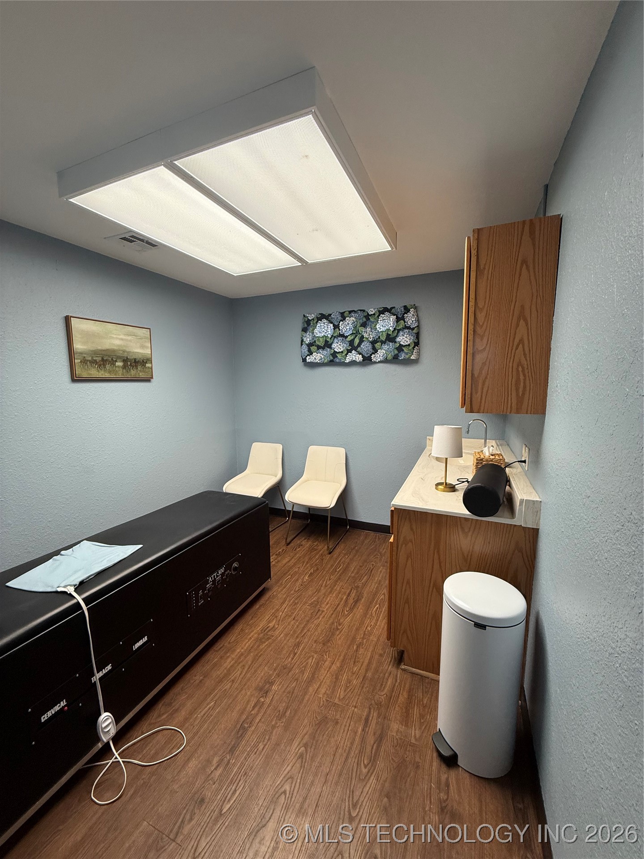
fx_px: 347
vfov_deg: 102.1
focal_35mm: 14
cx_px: 322
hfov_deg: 85.7
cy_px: 430
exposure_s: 1/120
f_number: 2.2
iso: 160
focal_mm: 2.22
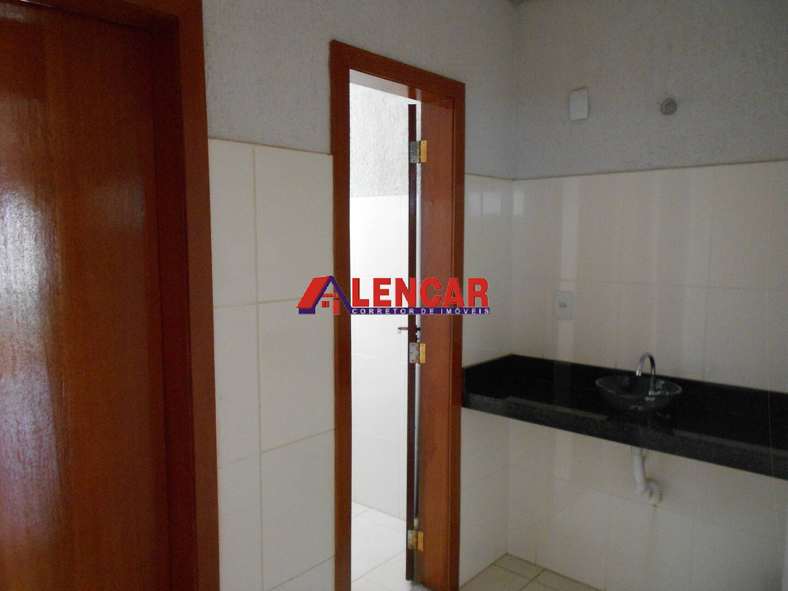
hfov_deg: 67.3
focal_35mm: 26
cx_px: 394
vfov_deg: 53.1
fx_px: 592
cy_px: 296
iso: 400
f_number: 3.2
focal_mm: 4.6
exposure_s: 1/25
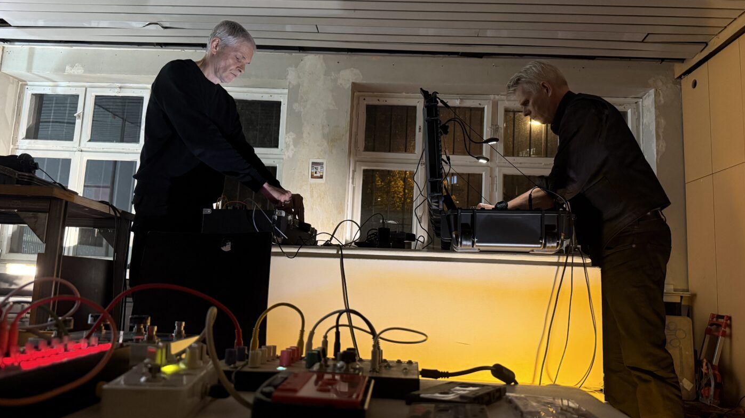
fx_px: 533
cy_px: 208
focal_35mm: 27
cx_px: 380
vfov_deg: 42.9
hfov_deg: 69.9
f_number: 1.78
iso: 400
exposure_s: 1/50
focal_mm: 6.76
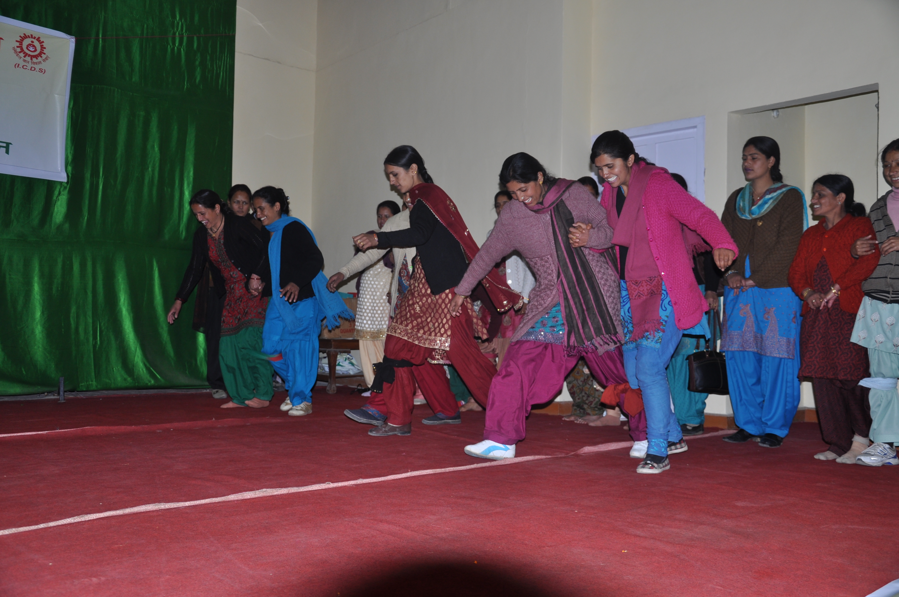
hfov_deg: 53.2
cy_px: 298
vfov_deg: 36.8
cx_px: 450
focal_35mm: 36
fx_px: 898
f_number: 4.5
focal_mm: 24
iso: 200
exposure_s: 1/125
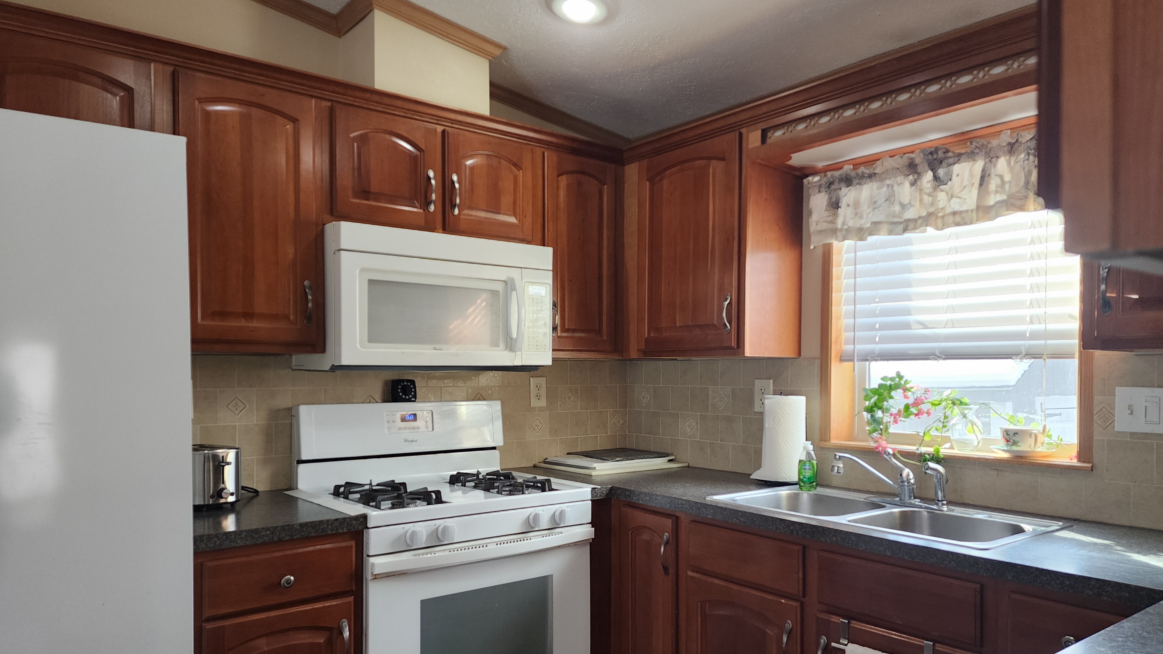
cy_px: 376
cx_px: 586
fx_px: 802
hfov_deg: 71.9
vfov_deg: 44.3
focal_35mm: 26
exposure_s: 1/120
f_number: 1.8
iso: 160
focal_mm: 6.4
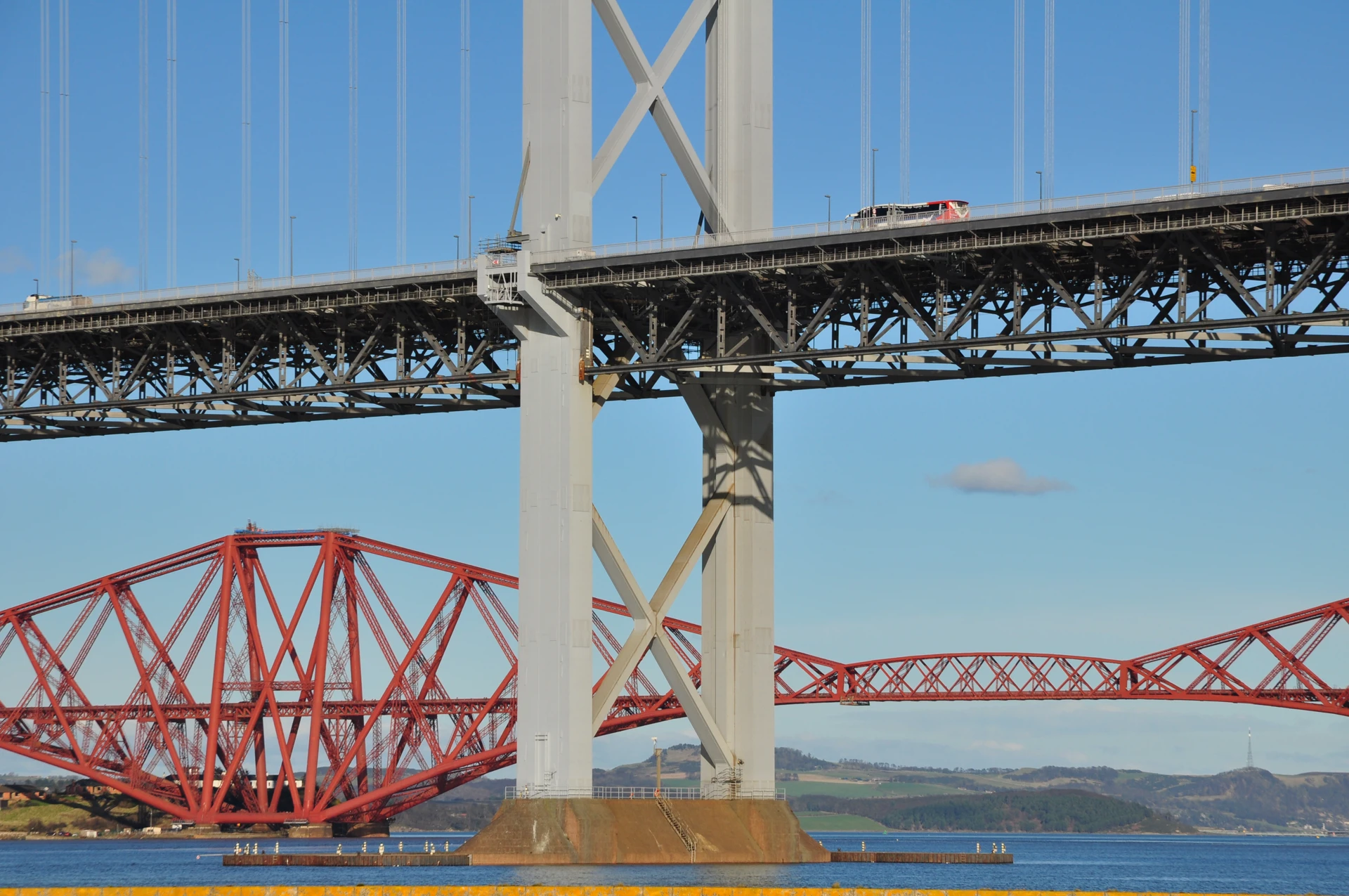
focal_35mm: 128
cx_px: 674
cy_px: 448
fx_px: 4772
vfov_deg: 10.7
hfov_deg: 16.1
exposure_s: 1/500
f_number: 11
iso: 200
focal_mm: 85
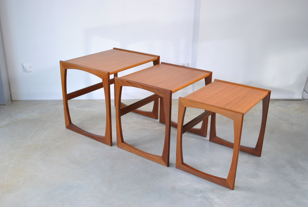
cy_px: 104
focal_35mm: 36
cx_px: 154
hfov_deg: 53.0
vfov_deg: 37.0
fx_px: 309
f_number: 4.5
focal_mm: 24
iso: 200
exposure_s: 1/50
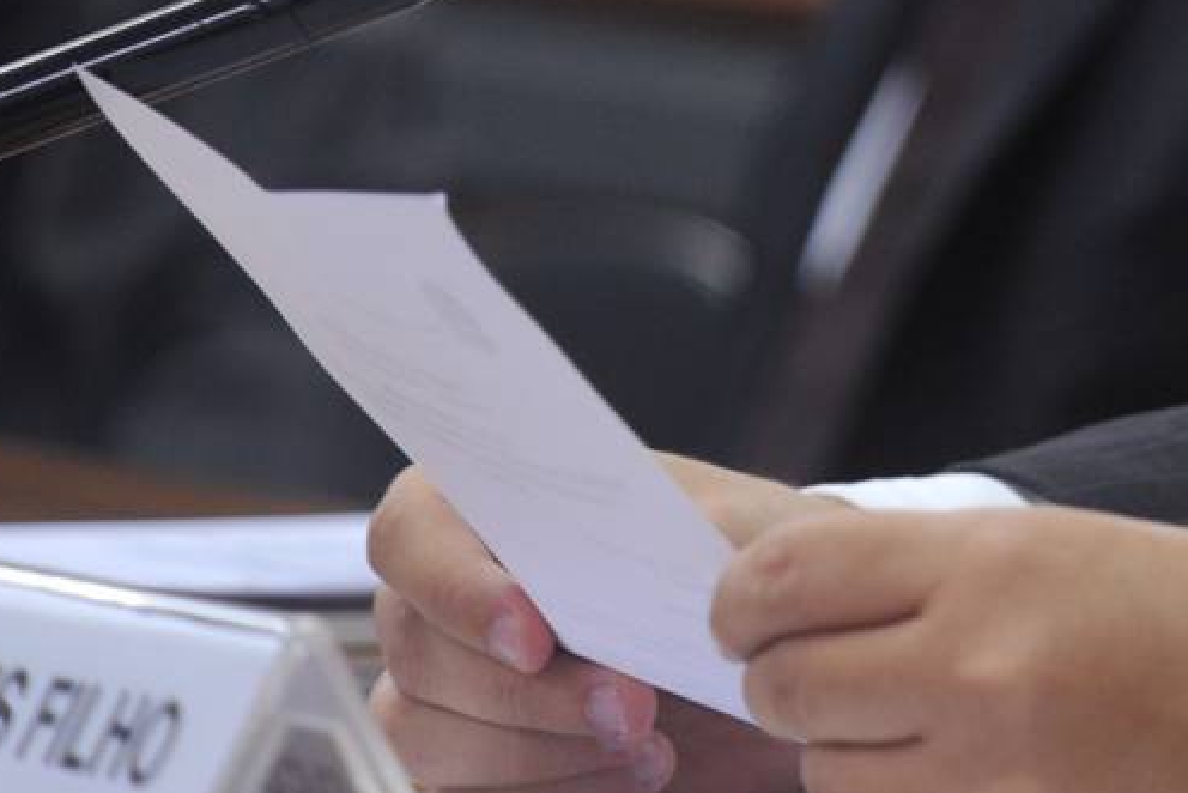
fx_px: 17362
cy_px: -495
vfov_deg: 2.6
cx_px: 2005
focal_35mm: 526
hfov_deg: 3.9
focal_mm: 145
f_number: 5
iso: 1000
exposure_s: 1/80
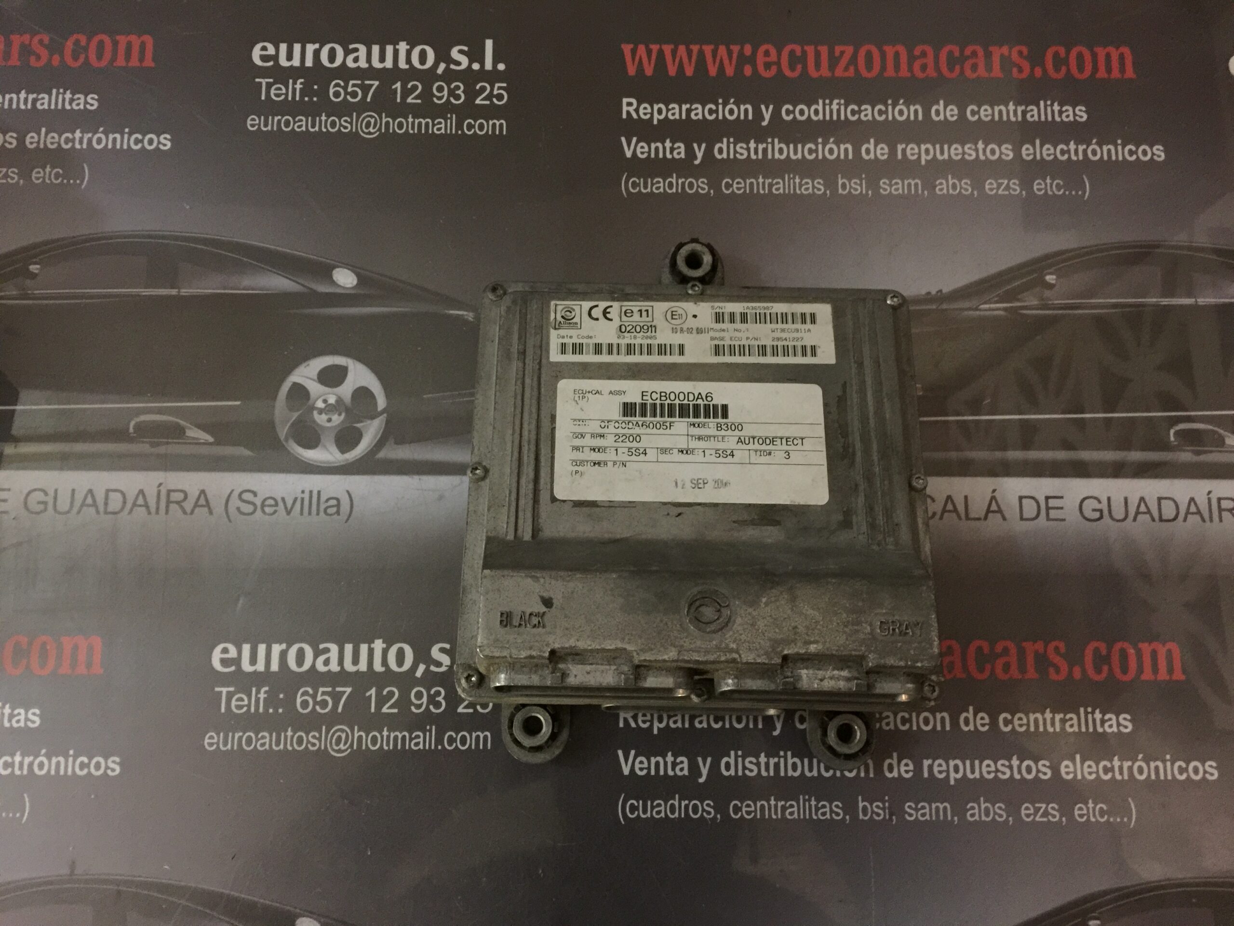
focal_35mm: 29
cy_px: 463
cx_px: 617
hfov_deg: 61.7
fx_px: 1034
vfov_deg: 48.2
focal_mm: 4.15
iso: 160
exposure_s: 1/4
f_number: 2.2
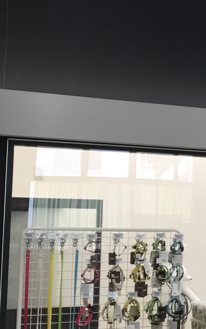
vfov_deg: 24.9
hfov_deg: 12.9
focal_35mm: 83
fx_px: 745
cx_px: 458
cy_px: 199
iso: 40
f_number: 1.8
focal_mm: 3.99
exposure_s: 1/100
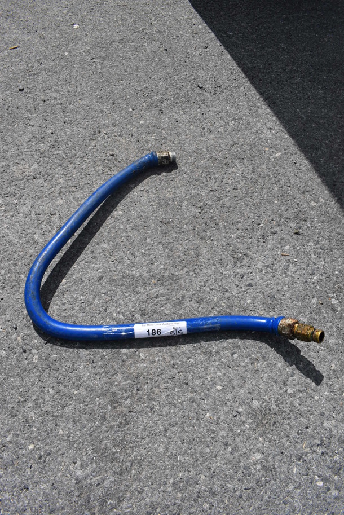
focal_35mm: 27
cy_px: 258
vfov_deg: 67.3
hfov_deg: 48.0
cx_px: 172
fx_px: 386
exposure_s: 1/800
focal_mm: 18
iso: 200
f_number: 9
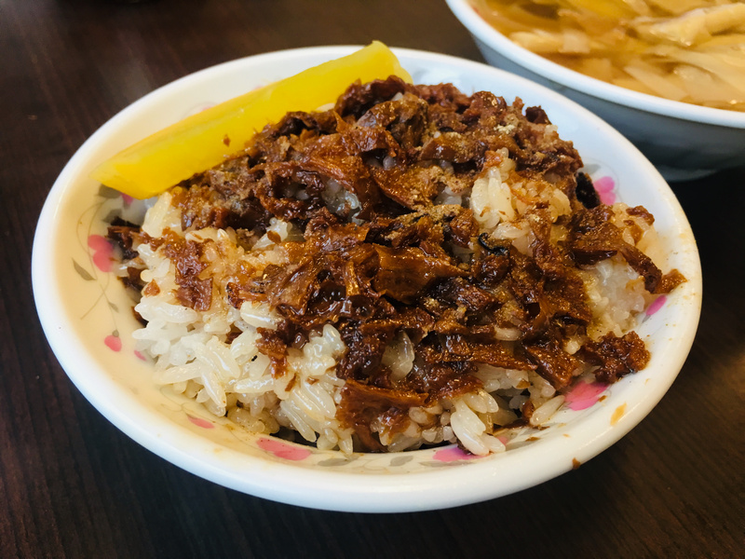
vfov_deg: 48.2
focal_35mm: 29
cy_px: 280
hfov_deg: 61.7
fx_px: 624
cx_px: 372
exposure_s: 1/15
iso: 32
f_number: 2.2
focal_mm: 4.15
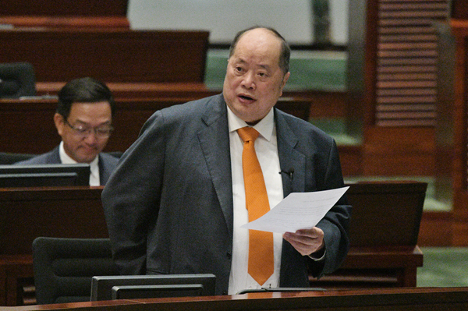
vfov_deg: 3.0
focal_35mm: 450
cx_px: 234
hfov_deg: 4.6
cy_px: 156
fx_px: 5845
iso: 10000
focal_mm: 300
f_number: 5.6
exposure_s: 1/250
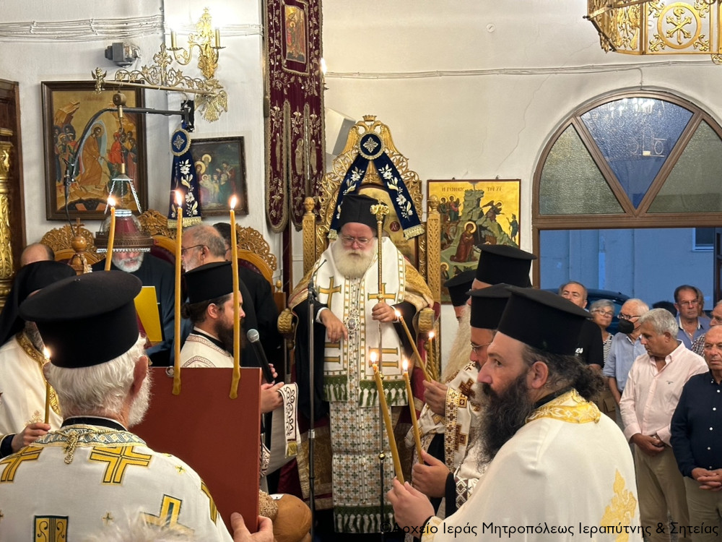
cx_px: 361
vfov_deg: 30.3
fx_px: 1001
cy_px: 271
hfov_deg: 39.7
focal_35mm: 48
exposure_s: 1/33
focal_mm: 6.86
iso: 250
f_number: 1.78
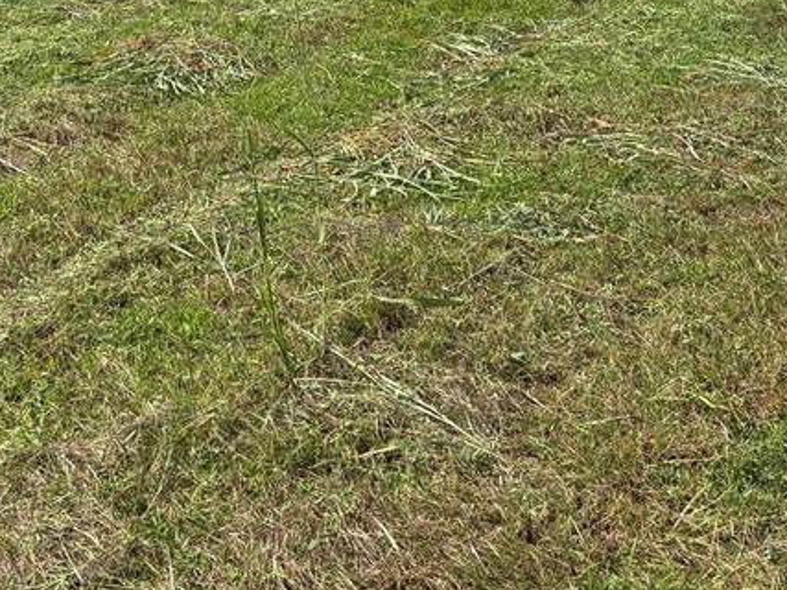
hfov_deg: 24.9
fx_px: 1773
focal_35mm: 78
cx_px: 253
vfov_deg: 18.2
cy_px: -70
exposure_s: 1/4255
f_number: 1.6
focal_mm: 5.96
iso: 50
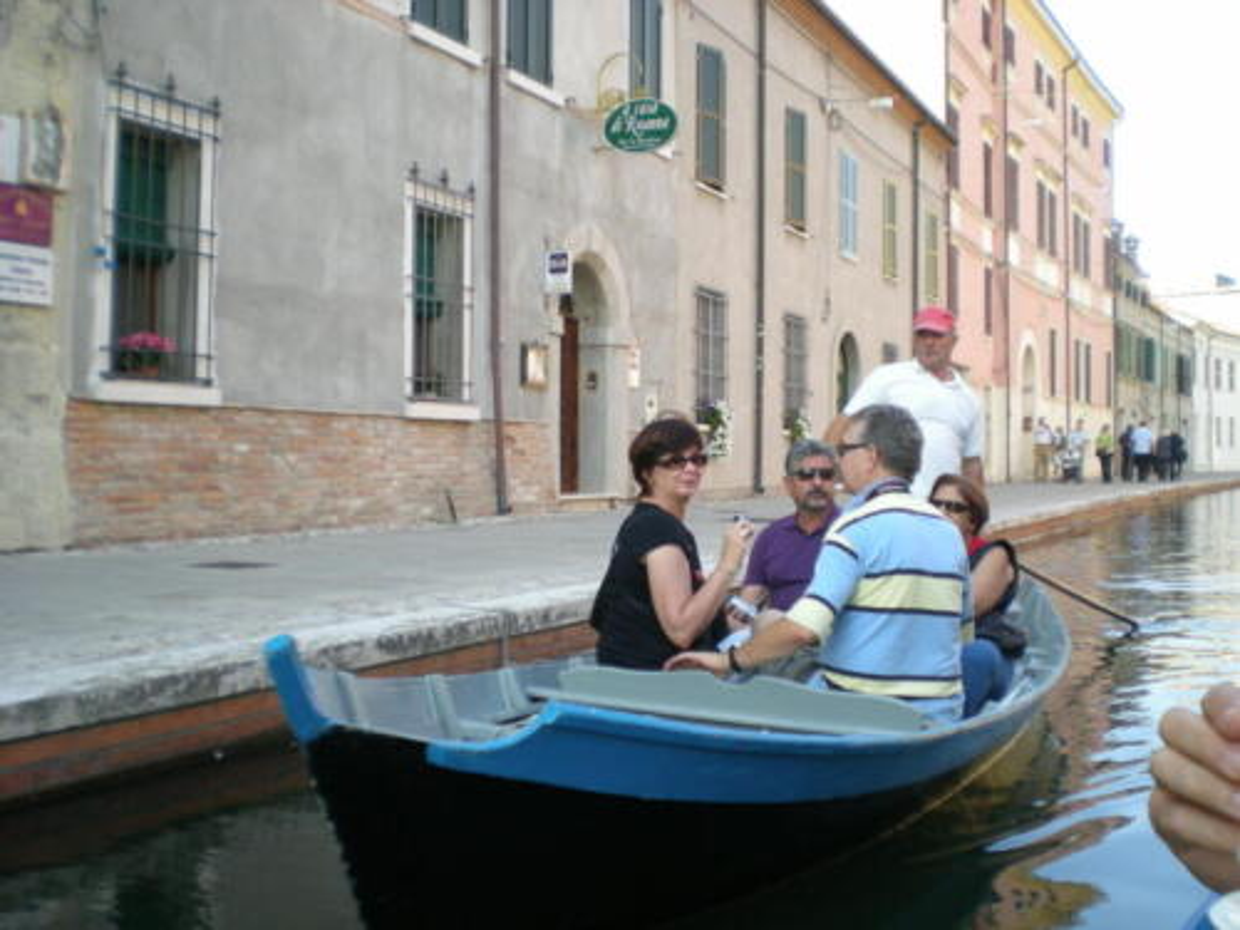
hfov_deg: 49.0
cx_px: 620
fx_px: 1361
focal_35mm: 38
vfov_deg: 37.7
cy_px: 465
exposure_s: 1/110
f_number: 3.1
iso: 50
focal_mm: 6.3
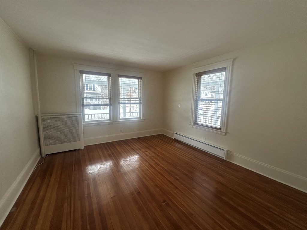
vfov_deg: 85.7
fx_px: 124
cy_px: 115
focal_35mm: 14
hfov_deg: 102.1
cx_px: 154
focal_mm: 2.22
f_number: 2.2
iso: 125
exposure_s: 1/120
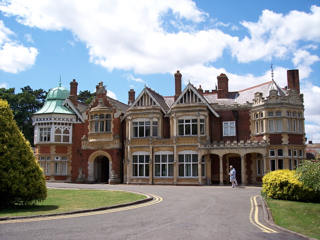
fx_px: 361
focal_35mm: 39
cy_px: 120
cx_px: 160
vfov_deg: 36.8
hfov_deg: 47.9
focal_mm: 8
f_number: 4
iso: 100
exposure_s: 1/750
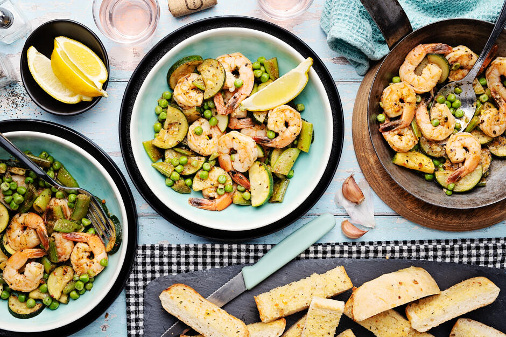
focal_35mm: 50
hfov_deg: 39.6
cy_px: 168
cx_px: 253
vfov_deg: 26.9
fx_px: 702
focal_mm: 50
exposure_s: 1/160
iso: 100
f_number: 14
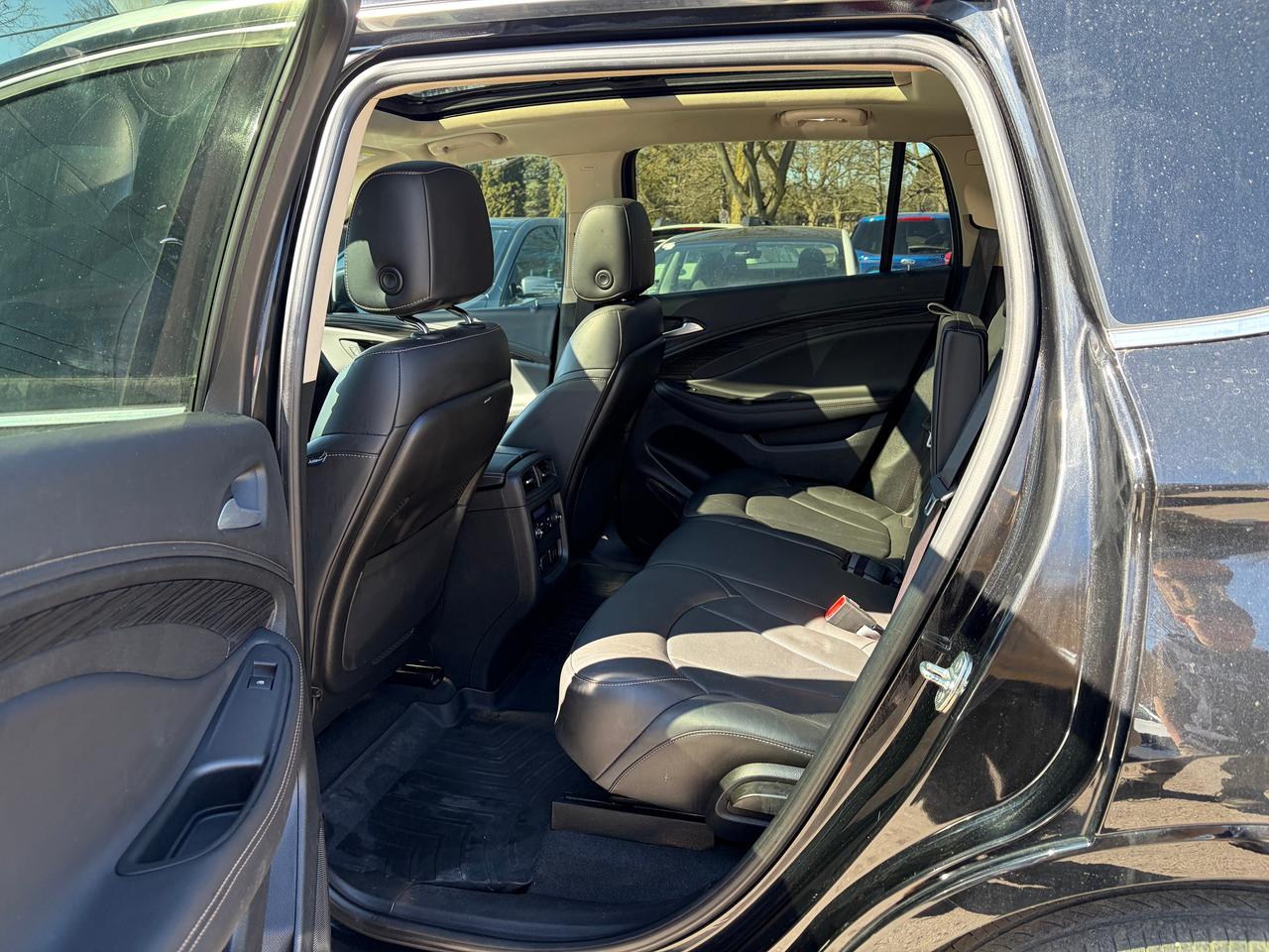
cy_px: 476
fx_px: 953
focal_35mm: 26
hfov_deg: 67.3
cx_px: 634
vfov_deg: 53.1
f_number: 1.6
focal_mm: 5.96
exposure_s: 1/213
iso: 80
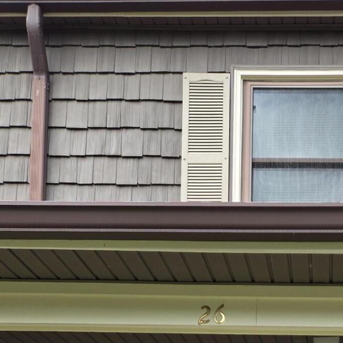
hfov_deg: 27.4
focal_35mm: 60
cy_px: 481
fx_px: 673
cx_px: 321
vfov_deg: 24.0
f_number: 1.8
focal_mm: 5.4
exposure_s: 1/474
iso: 25
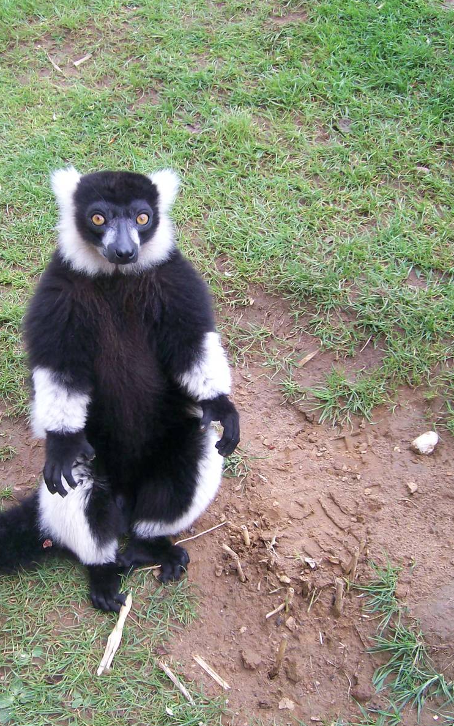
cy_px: 366
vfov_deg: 40.3
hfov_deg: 25.6
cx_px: 124
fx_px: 990
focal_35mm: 50
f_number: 2.8
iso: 80
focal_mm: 5.8
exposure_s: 1/64.1
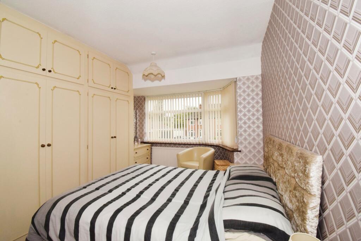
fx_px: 150
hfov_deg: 100.4
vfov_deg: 77.3
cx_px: 180
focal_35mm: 15
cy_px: 120
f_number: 13
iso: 1000
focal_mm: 10
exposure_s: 1/60
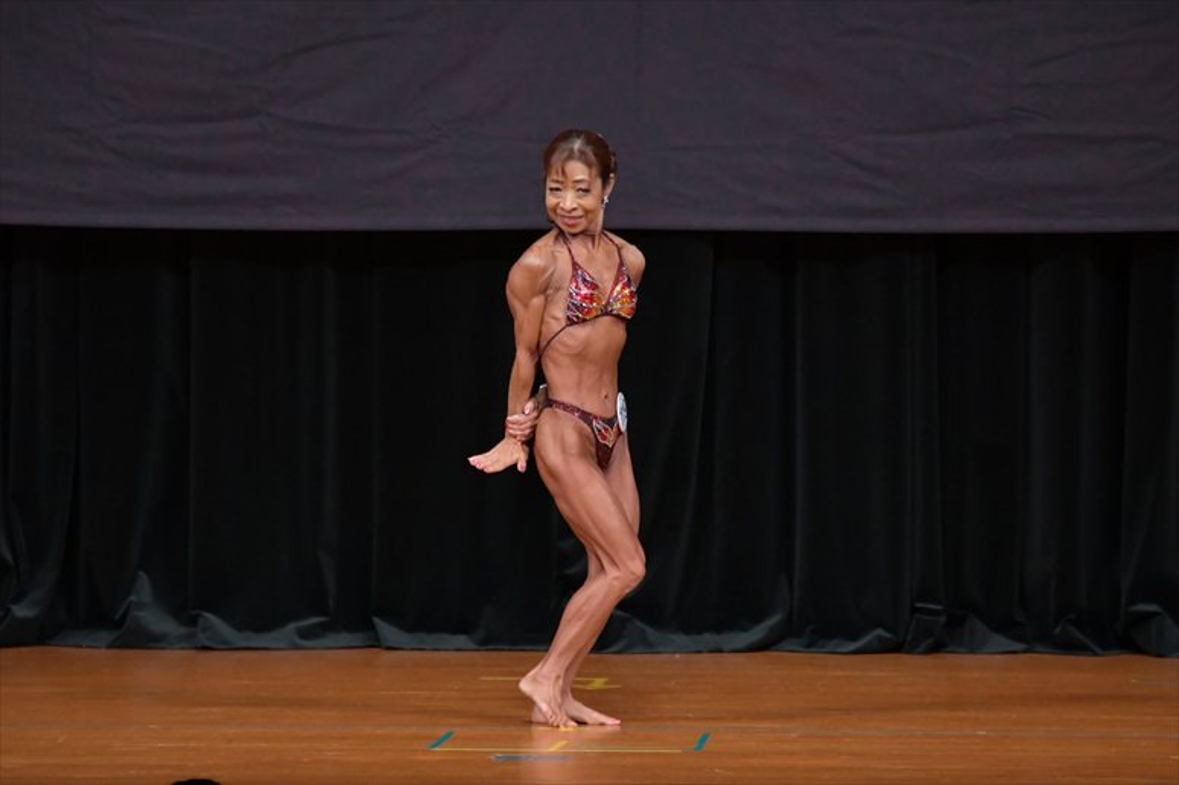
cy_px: 392
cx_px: 590
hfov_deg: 6.9
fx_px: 9820
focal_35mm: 300
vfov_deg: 4.6
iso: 4000
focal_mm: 200
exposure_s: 1/400
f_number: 5.6
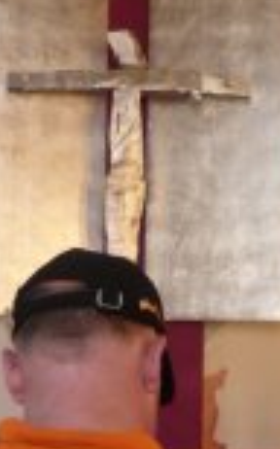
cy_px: 187
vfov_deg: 15.4
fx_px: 1664
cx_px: 20
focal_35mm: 136
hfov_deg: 9.6
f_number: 2.8
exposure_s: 1/30
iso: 250
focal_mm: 5.5
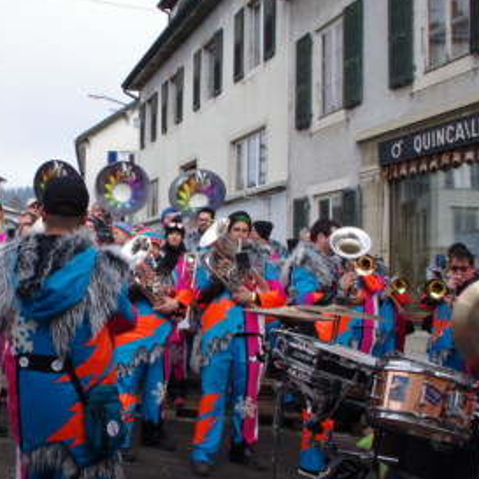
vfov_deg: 40.0
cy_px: 264
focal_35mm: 42
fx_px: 658
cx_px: 107
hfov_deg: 38.7
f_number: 11
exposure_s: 1/100
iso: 200
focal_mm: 18
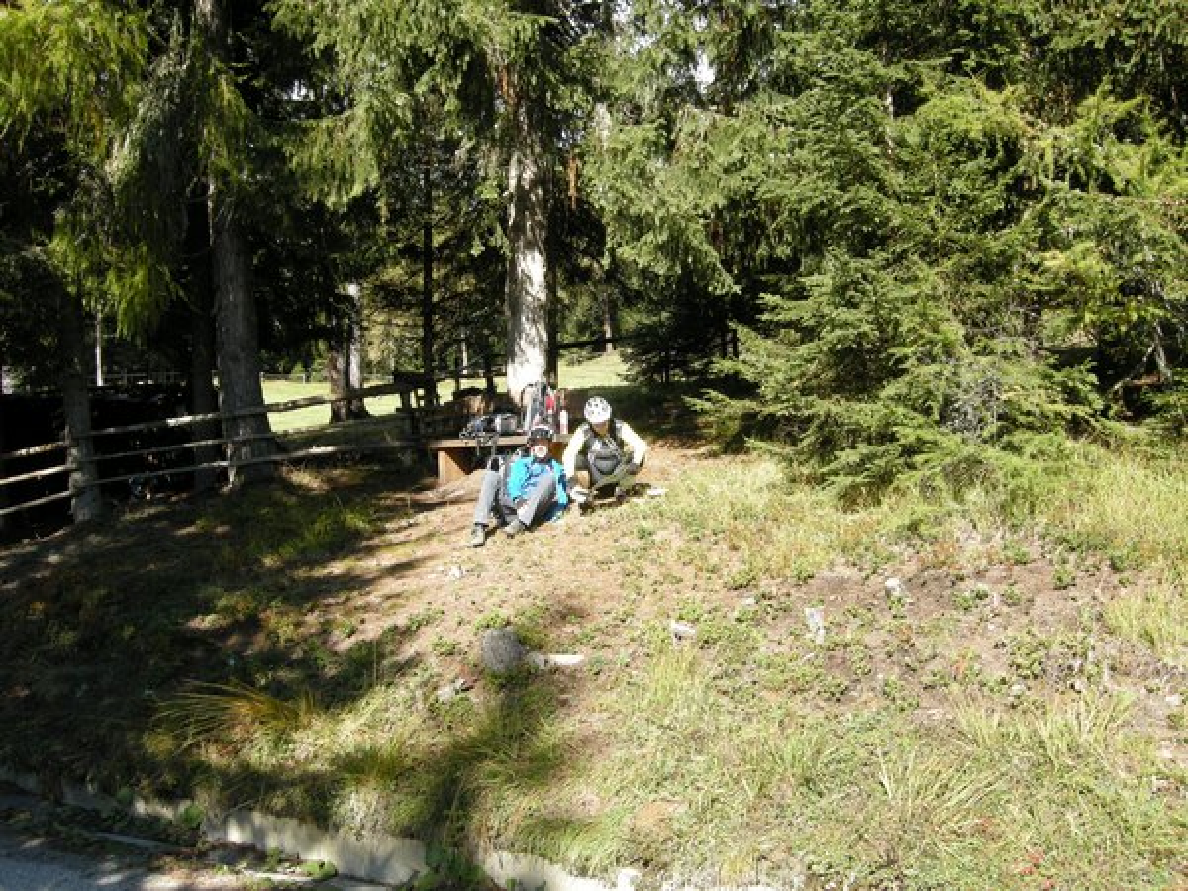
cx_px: 594
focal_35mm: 35
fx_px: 1201
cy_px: 446
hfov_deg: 52.6
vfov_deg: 40.7
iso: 64
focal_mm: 7.5
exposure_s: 1/140
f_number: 4.3
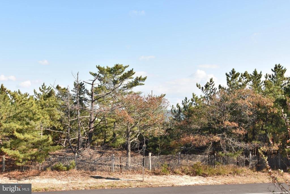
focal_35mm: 42
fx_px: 339
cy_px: 97
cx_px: 145
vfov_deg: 31.9
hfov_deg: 46.4
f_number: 11
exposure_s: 1/500
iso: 800
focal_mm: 28
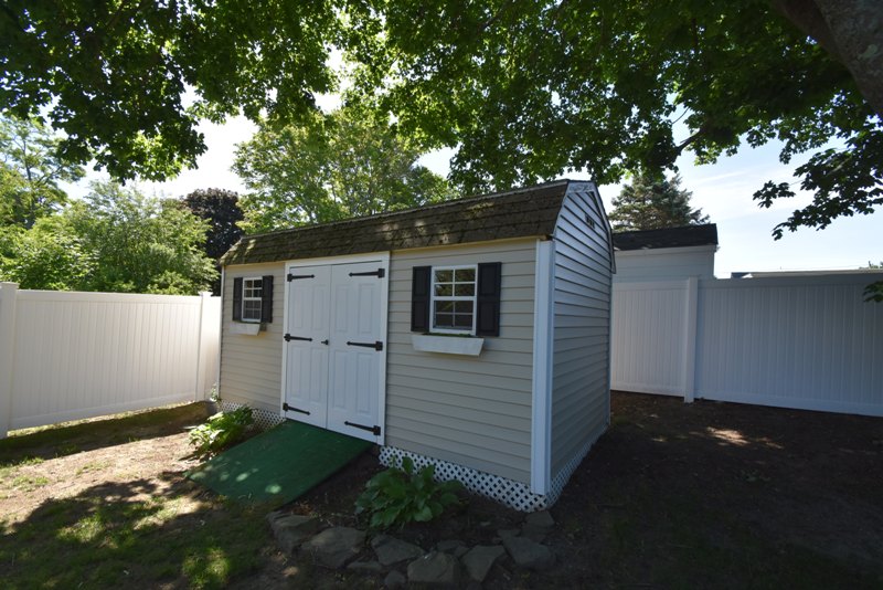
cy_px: 295
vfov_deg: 77.4
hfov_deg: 100.4
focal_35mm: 15
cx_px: 442
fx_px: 368
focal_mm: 10
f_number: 8
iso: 560
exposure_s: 1/500
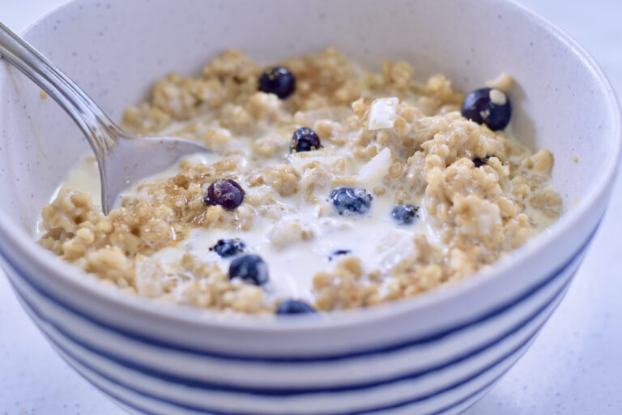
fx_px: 1296
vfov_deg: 18.2
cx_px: 311
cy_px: 208
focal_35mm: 75
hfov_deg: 27.0
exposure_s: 1/60
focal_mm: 50
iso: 200
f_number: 4
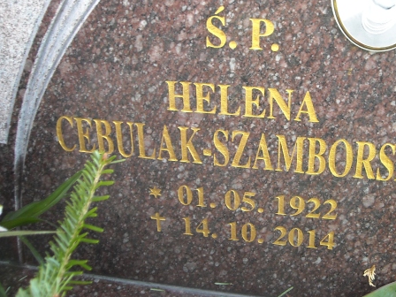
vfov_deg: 28.9
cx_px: 253
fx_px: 572
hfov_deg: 37.9
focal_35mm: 50
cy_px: 103
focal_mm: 5.7
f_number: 2.8
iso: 91
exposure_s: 1/60
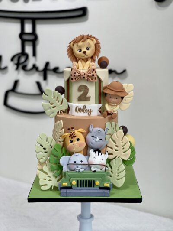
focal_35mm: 64
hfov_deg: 22.9
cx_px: 86
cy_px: 116
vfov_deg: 30.3
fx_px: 426
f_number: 2.2
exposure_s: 1/100
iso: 80
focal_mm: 7.5
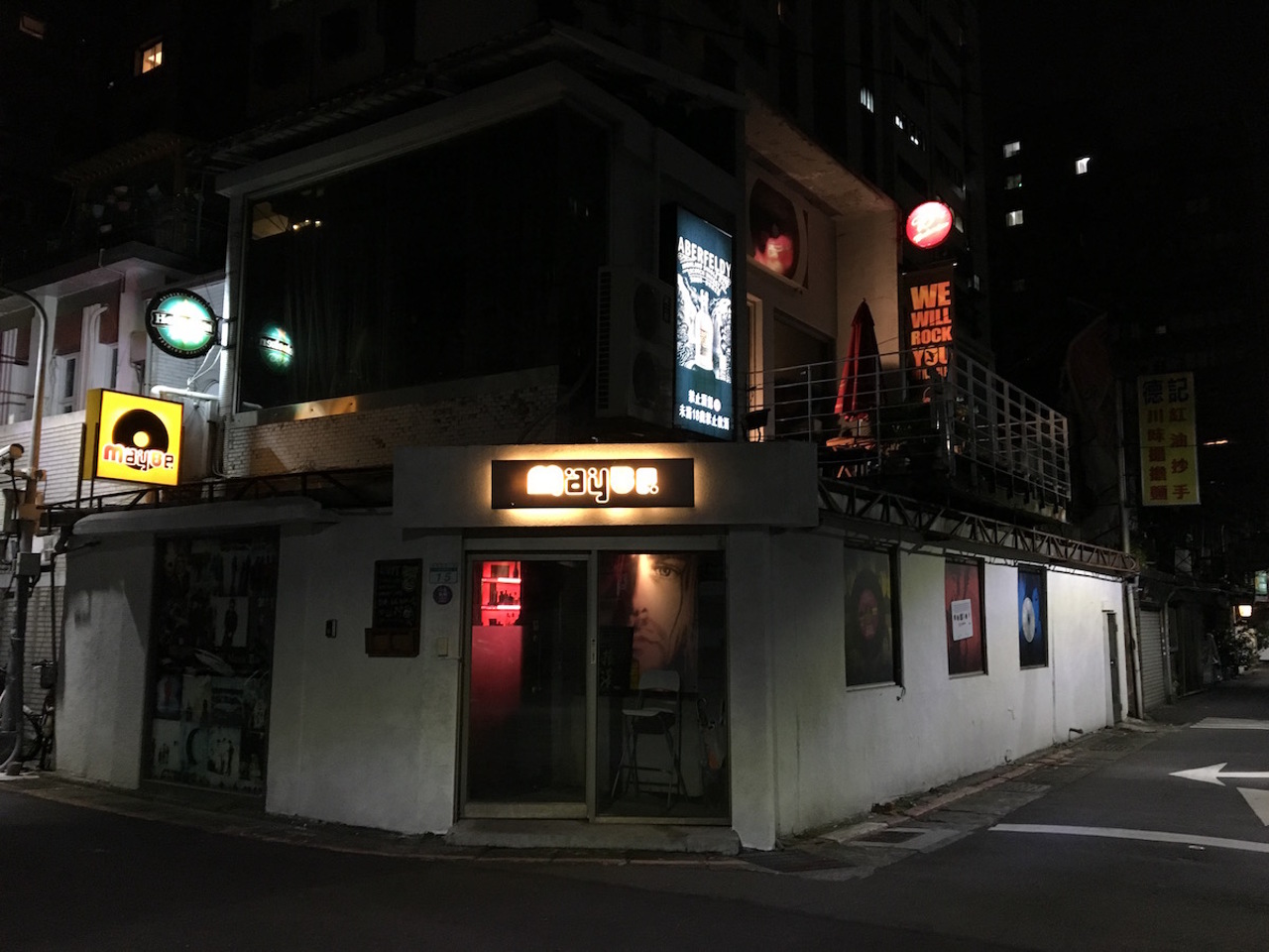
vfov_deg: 48.2
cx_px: 634
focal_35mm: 29
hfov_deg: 61.7
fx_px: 1063
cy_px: 476
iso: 200
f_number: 2.2
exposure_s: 1/17
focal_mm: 4.15
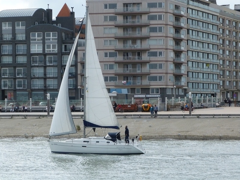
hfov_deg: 14.2
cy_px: 90
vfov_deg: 10.7
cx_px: 120
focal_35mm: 139
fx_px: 964
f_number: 5.6
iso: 80
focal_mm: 25
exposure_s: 1/250
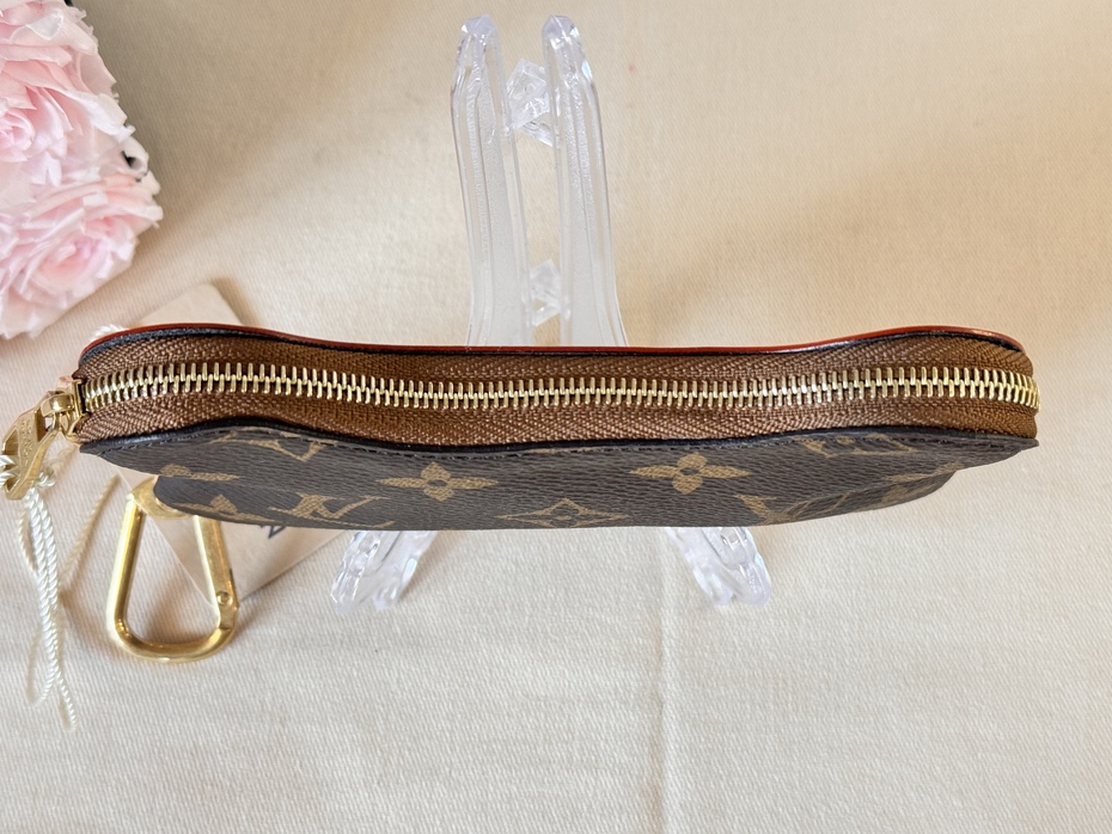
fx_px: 1671
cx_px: 566
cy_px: 387
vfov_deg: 28.0
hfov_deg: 36.8
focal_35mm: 52
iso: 100
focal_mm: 6.76
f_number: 1.78
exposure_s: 1/100
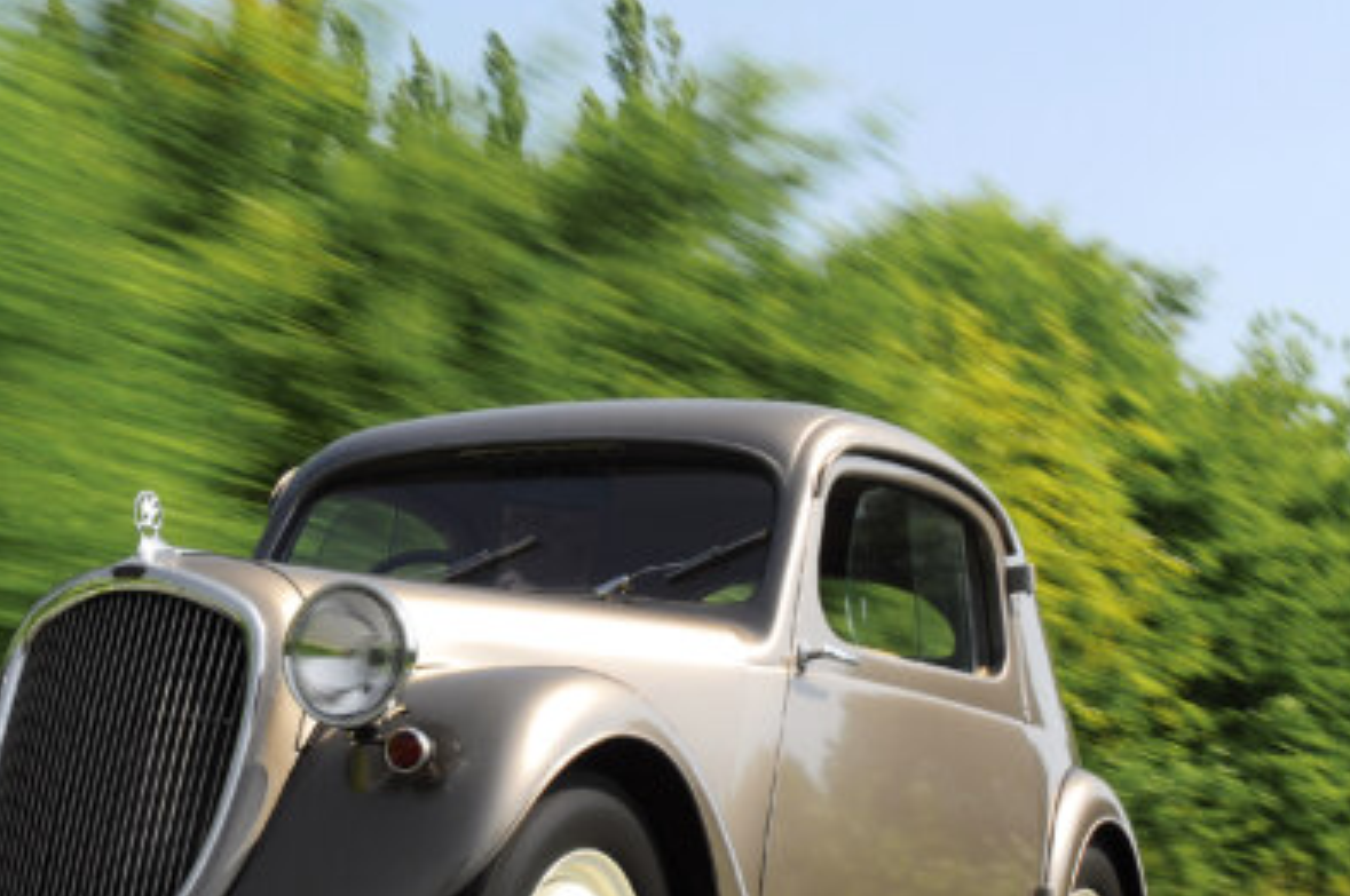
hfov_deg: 22.2
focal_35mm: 91
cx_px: 350
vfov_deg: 14.9
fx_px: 3407
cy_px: 652
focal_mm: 31
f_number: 14
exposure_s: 1/20
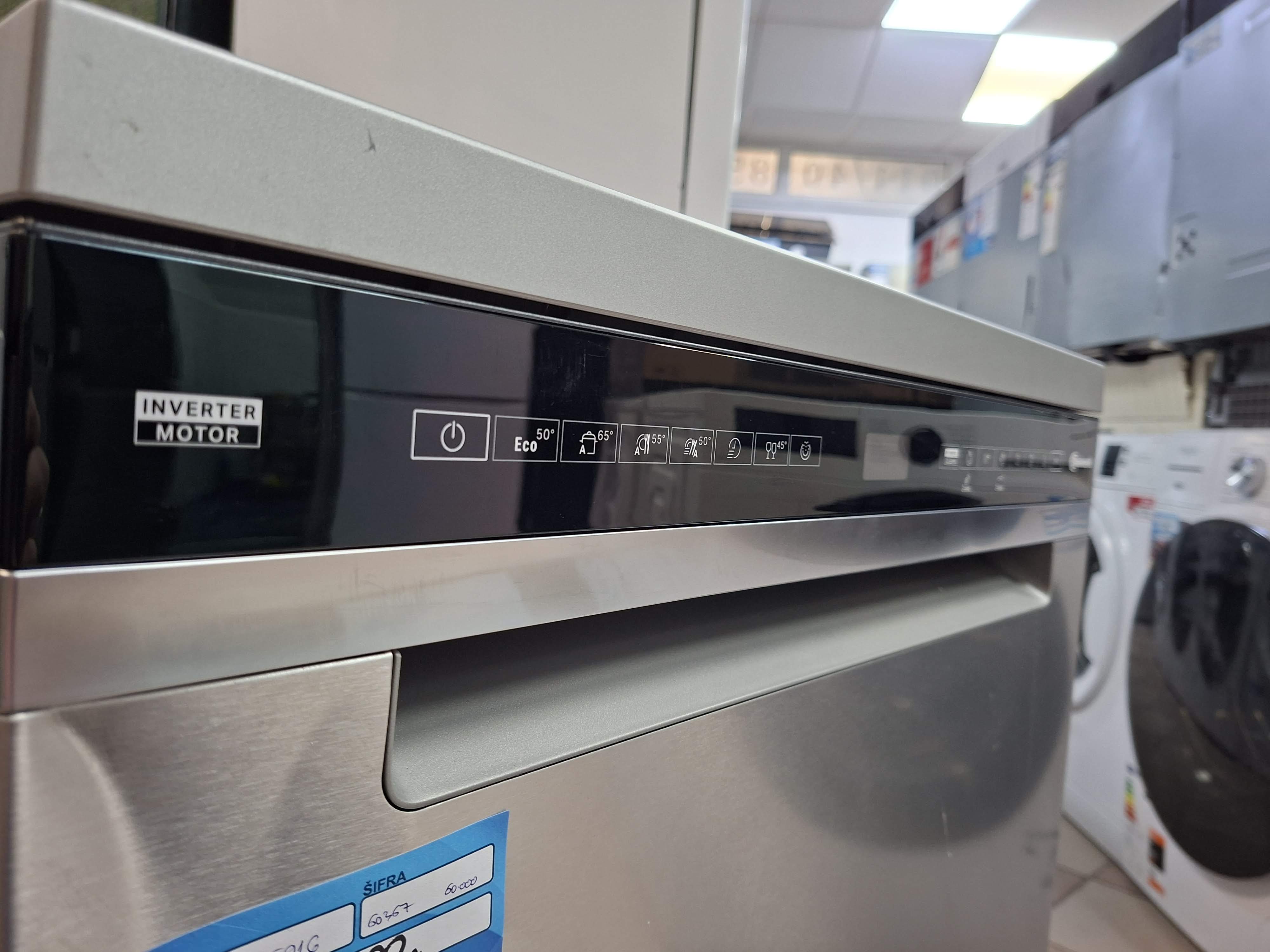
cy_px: 476
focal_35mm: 23
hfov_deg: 73.9
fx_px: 844
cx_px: 635
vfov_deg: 58.9
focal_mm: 5.54
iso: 320
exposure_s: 1/50
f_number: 1.8
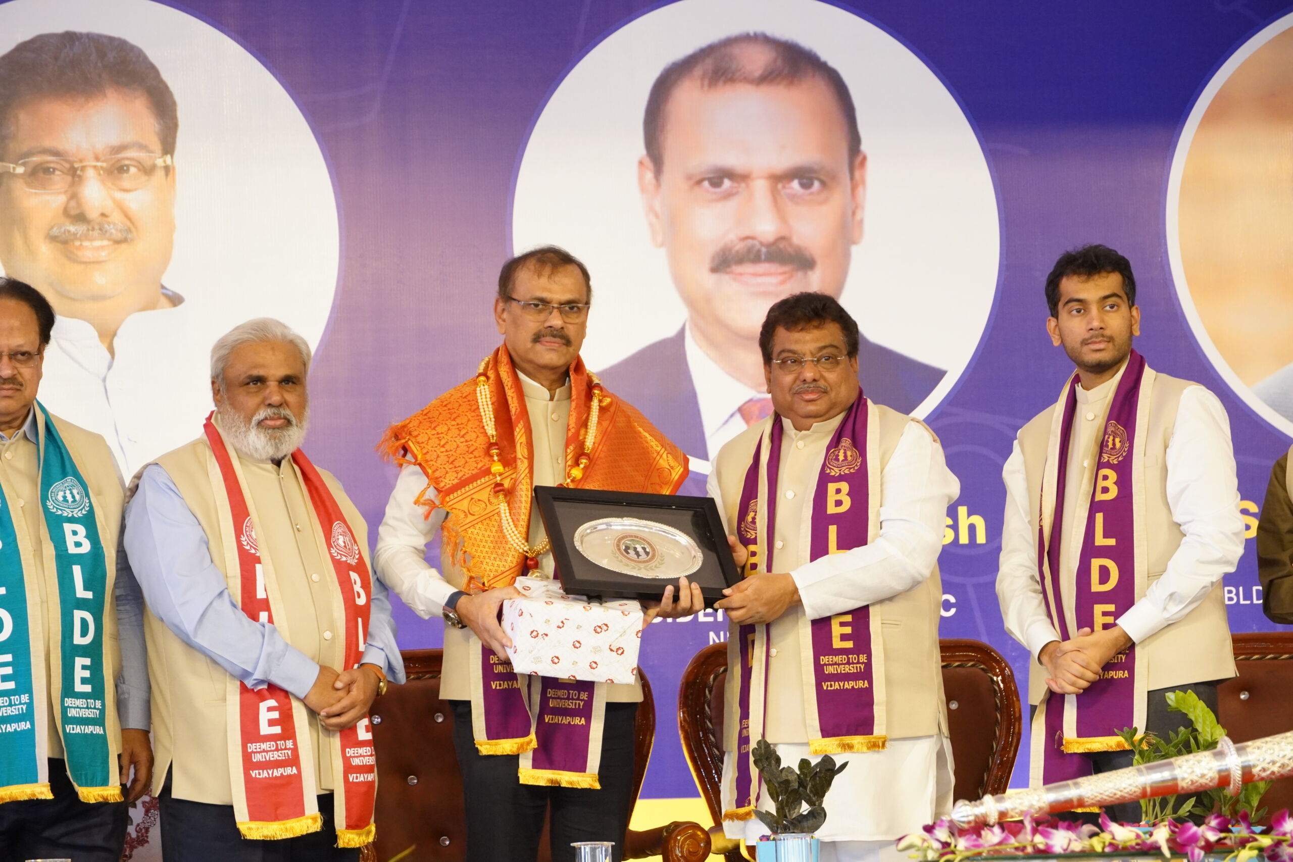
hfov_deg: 17.7
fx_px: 4148
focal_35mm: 116
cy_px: 431
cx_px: 646
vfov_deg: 11.9
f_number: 5.6
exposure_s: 1/200
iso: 2000
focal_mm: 77
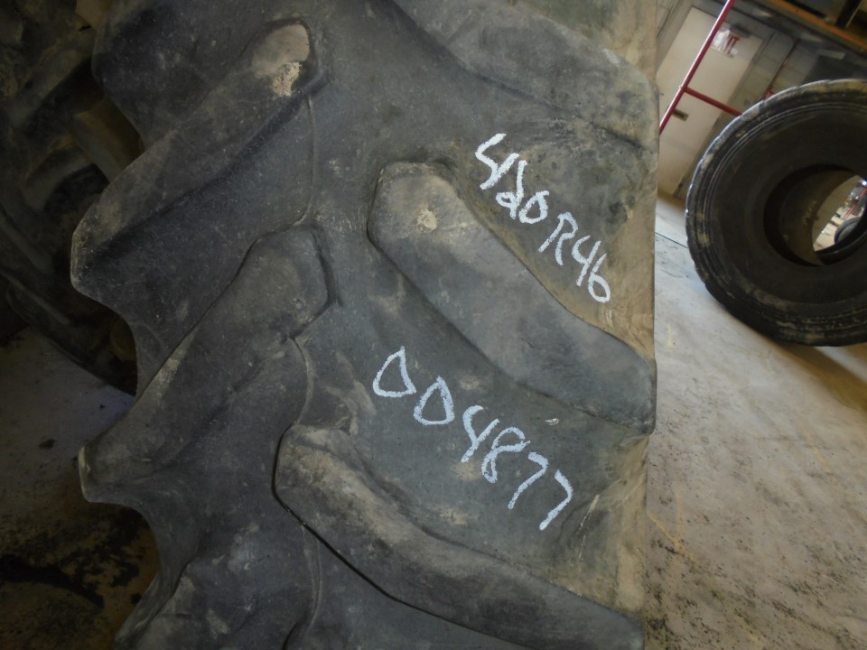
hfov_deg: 67.3
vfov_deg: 53.1
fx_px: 651
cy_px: 325
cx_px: 434
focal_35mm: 26
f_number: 3.5
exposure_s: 1/30
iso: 200
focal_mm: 4.6
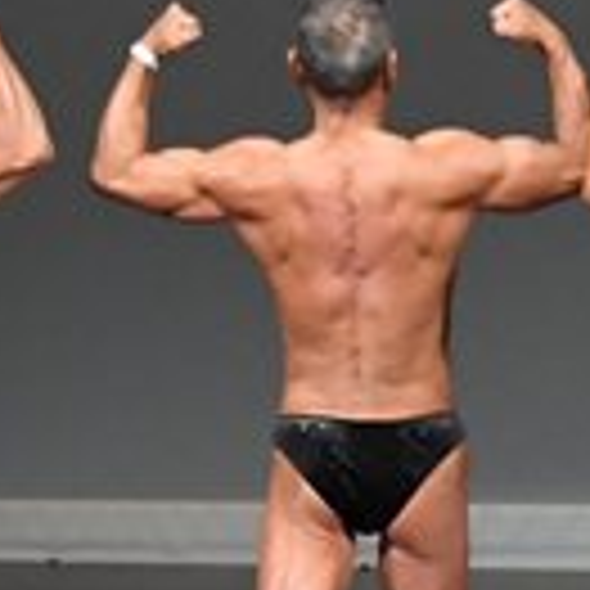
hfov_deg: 2.0
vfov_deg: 2.0
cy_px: 333
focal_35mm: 873
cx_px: 592
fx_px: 16834
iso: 4000
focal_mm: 116
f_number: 5.6
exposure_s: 1/400
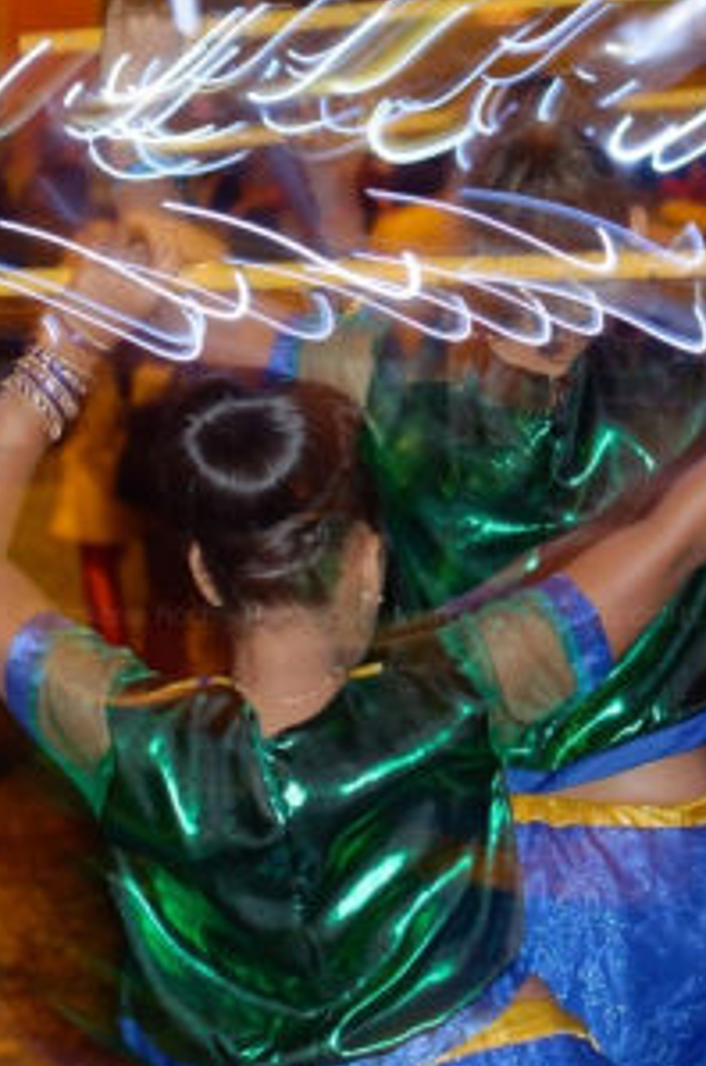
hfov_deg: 6.5
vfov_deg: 9.7
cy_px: 78
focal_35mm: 211
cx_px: 430
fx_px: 6235
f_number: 4
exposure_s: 1/5
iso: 400
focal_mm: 70
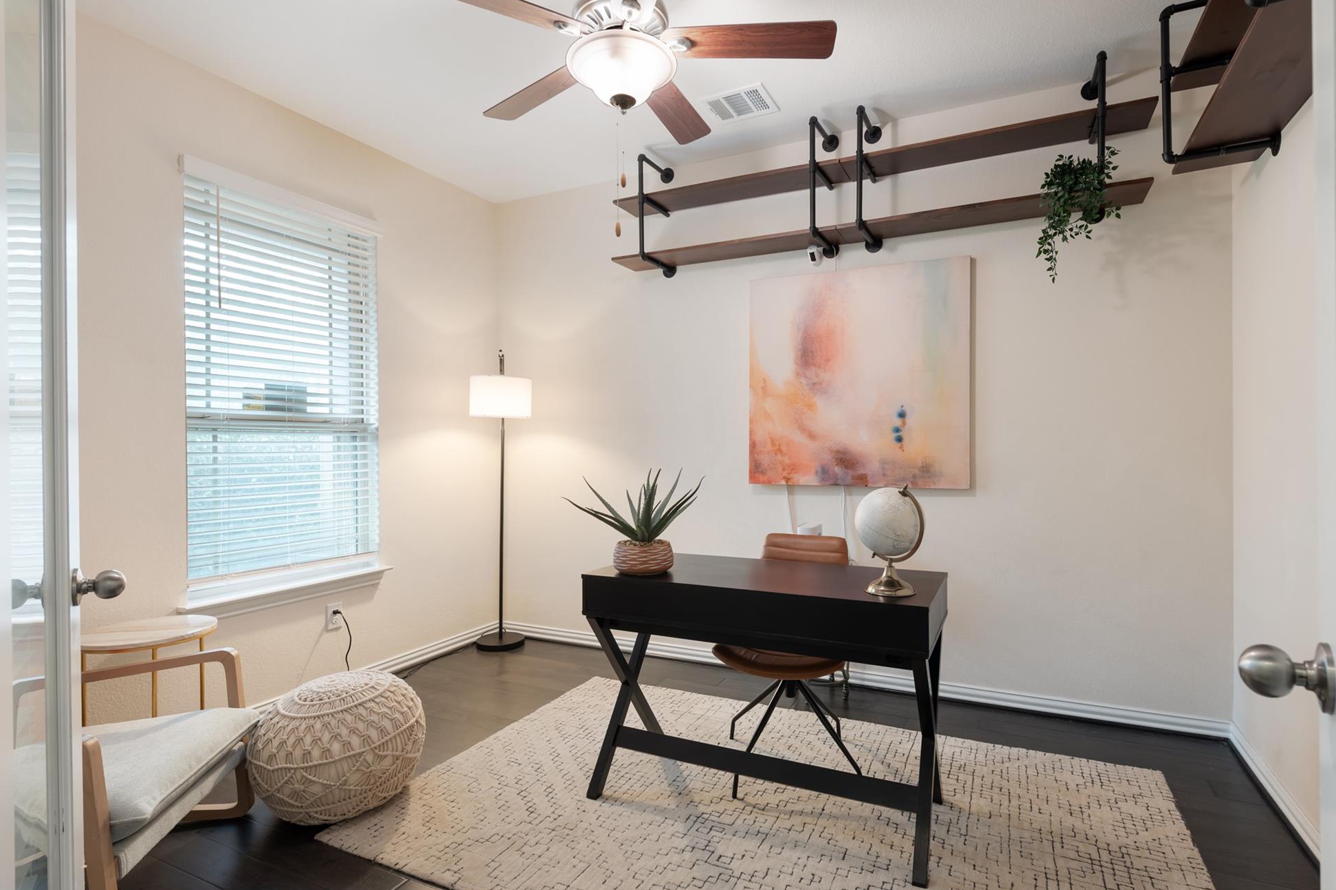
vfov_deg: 67.4
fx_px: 668
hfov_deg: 89.9
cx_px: 699
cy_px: 443
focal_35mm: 18
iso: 400
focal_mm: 17
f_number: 8
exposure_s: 1/1.25
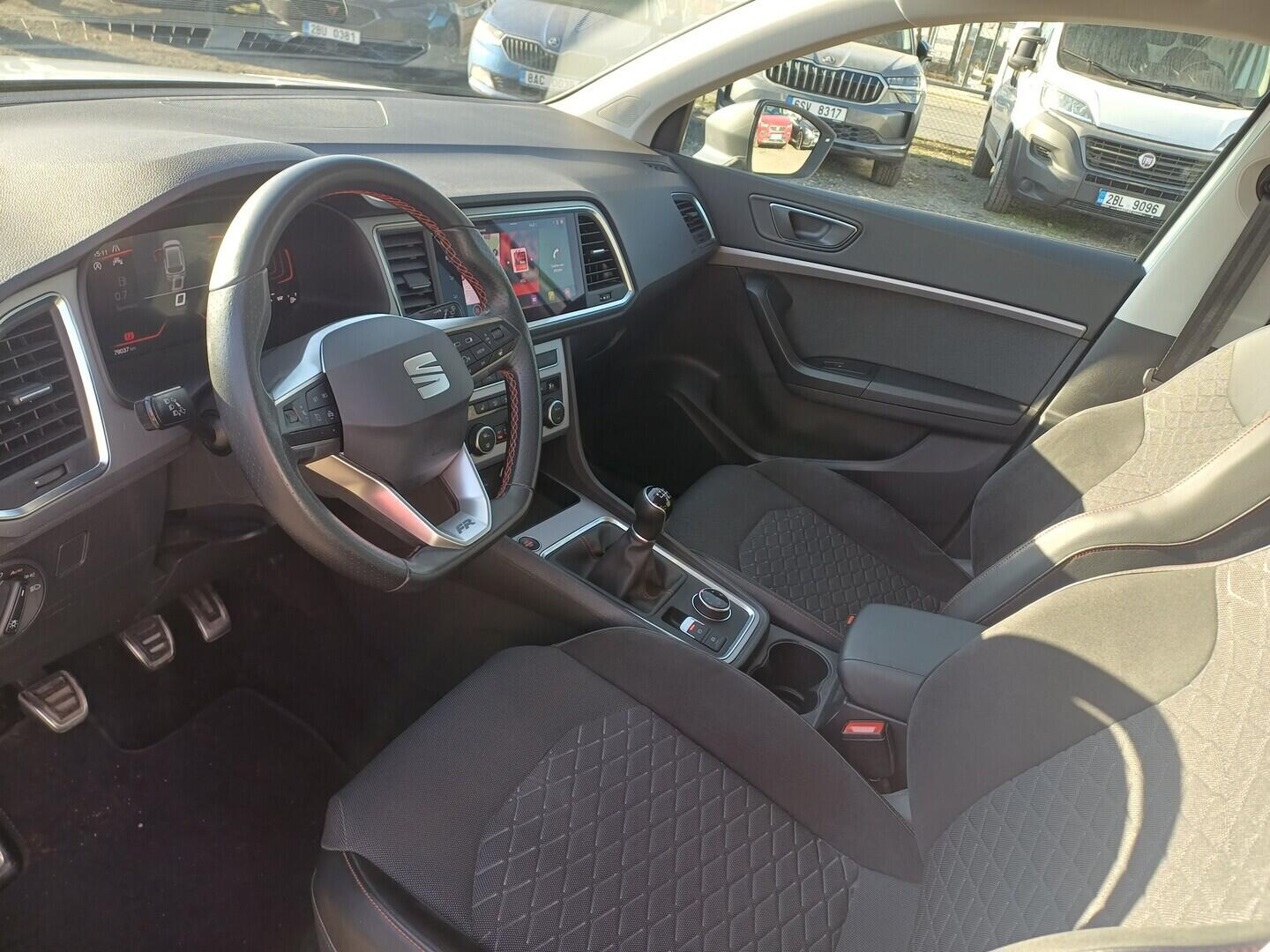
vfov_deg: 54.9
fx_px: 917
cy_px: 476
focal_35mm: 25
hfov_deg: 69.4
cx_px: 635
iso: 80
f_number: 1.8
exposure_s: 1/100
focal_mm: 4.65
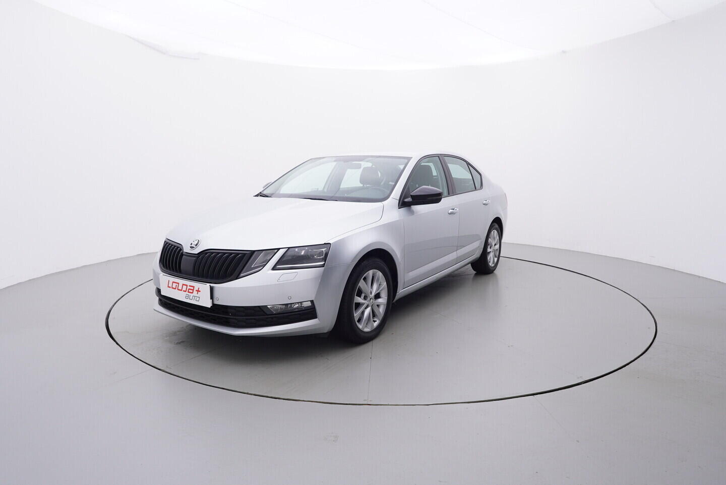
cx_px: 363
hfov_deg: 77.3
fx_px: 454
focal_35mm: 22
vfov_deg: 56.2
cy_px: 242
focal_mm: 15
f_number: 5
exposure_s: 1/80
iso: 200
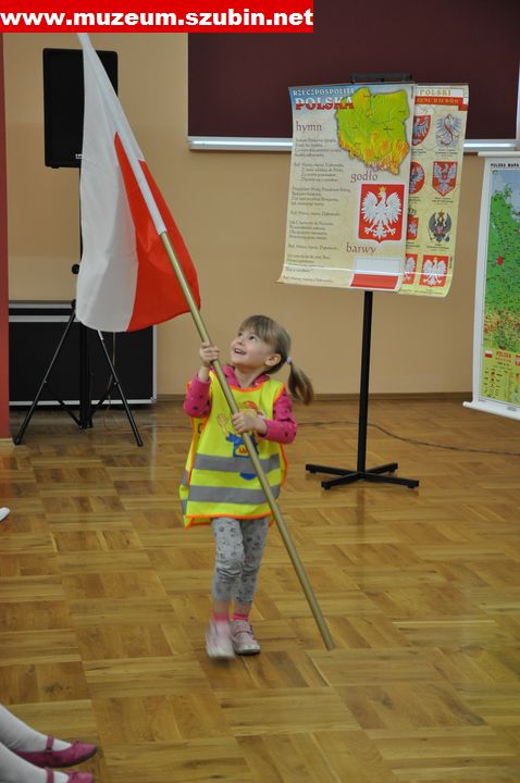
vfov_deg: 27.0
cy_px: 392
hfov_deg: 18.1
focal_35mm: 75
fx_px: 1630
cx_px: 260
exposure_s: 1/40
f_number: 5
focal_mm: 50
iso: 800
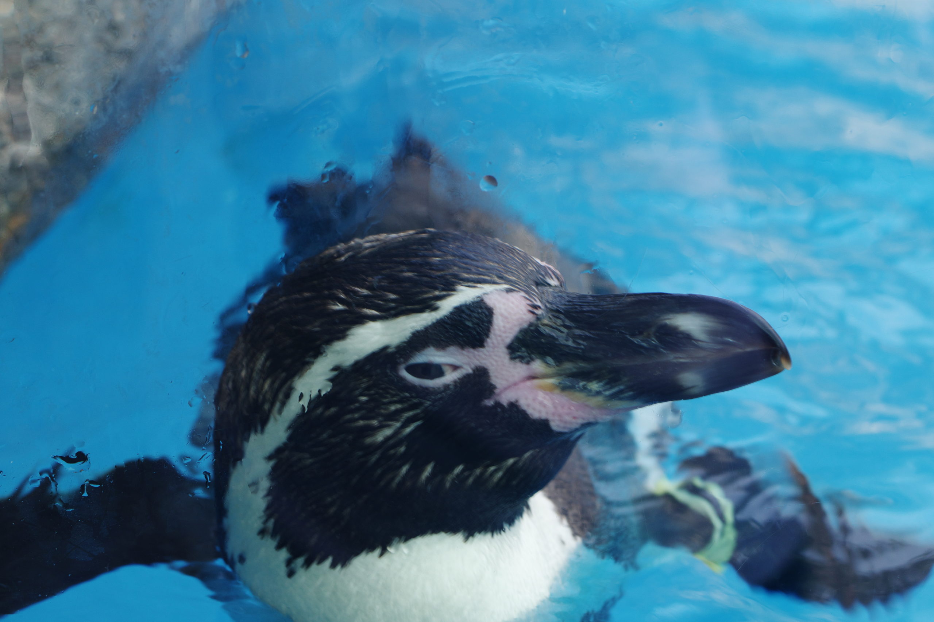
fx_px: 1660
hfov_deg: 31.4
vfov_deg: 21.2
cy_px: 311
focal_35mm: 64
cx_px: 467
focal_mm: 43
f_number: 6.3
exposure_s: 1/100
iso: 200
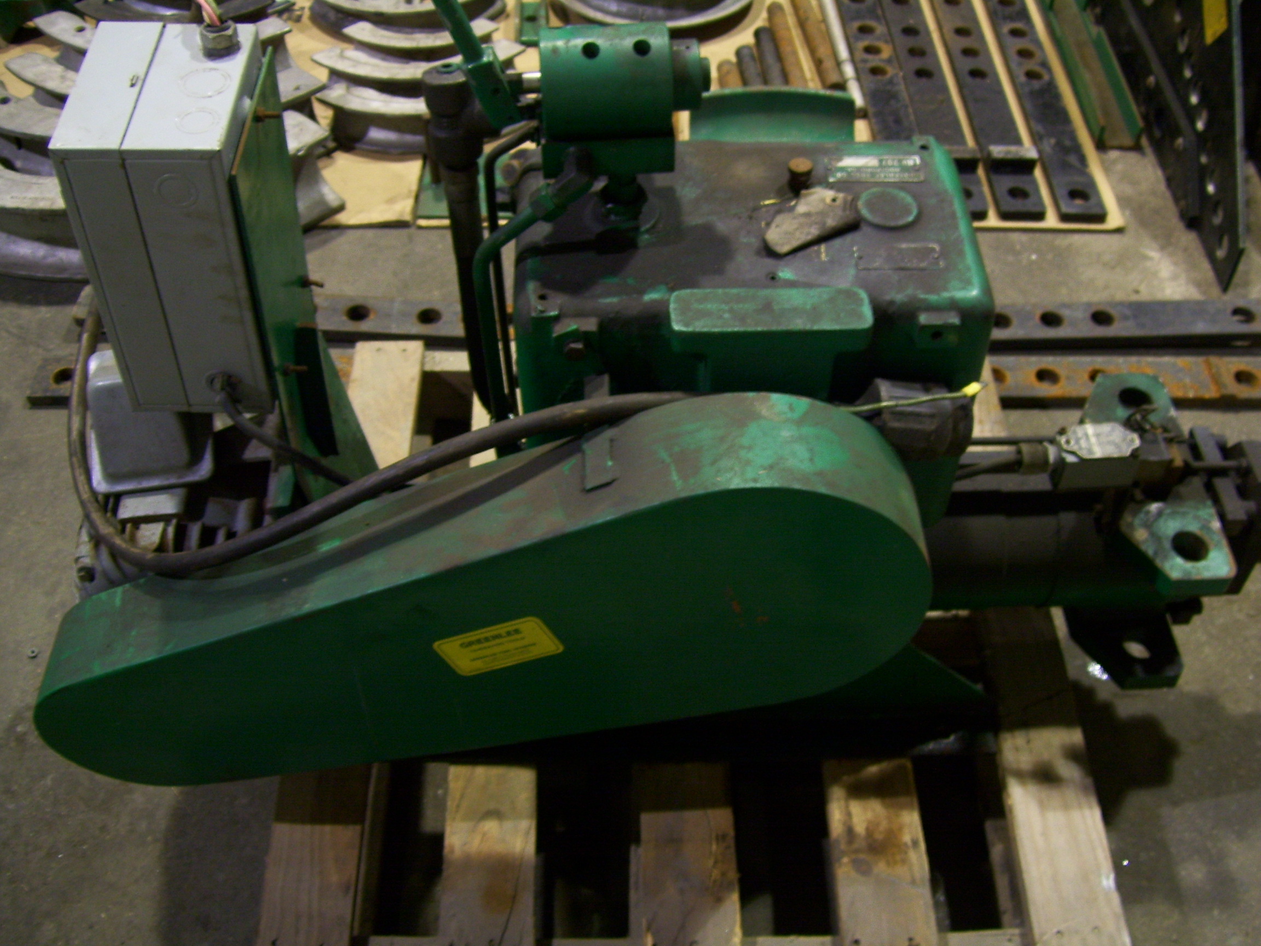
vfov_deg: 39.7
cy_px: 473
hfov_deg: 51.4
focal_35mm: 36
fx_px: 1311
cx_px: 630
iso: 160
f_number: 2.7
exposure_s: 1/8
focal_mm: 6
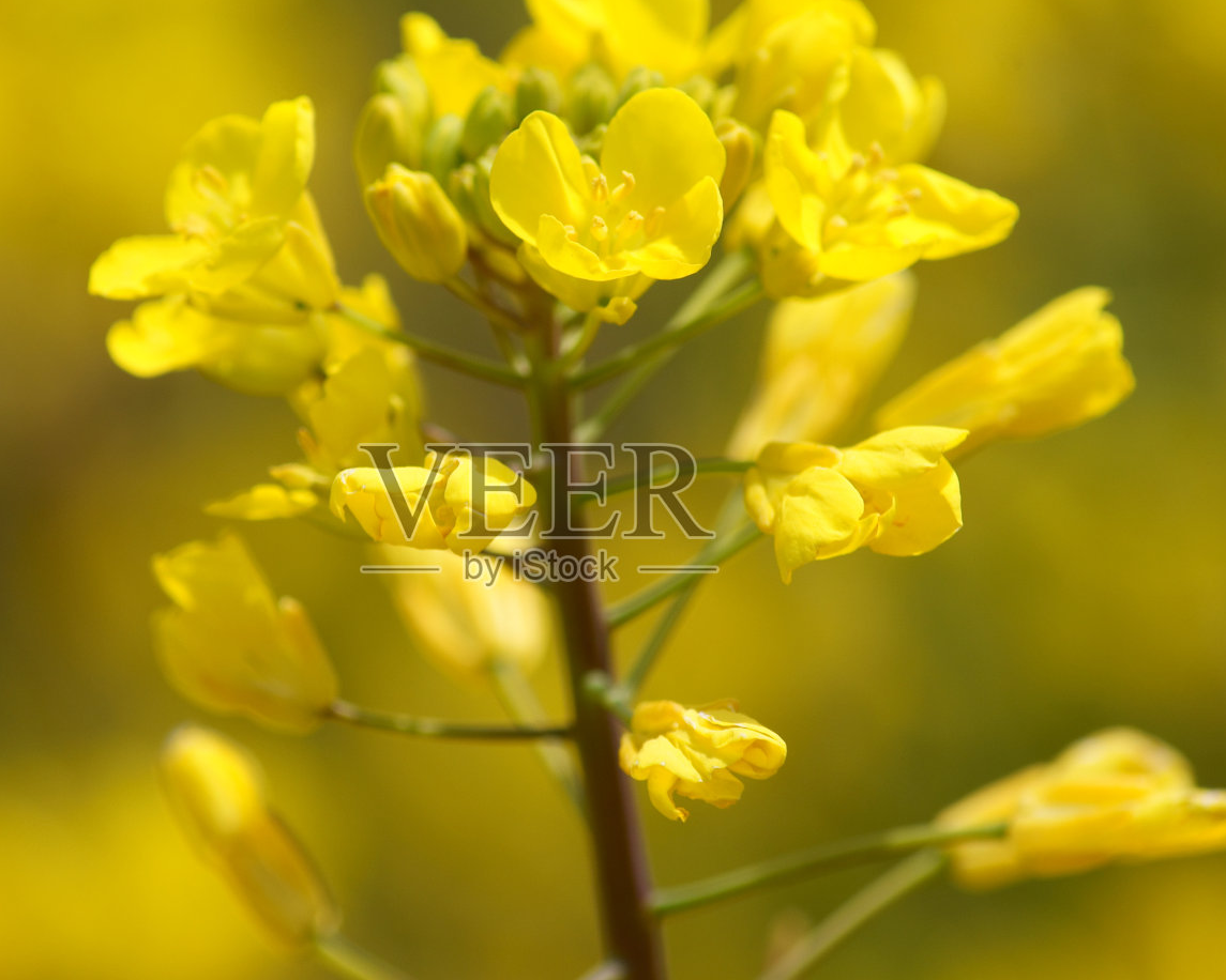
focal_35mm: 394
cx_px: 539
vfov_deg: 3.9
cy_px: 517
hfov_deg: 4.9
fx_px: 14296
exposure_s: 1/400
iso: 100
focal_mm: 200
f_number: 9
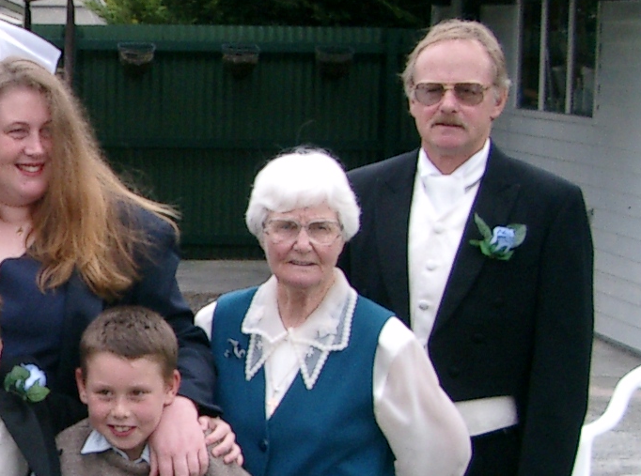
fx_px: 2307
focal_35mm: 125
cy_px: 350
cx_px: -139
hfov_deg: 15.2
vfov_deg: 11.8
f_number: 2.6
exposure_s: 1/320
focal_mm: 7.6
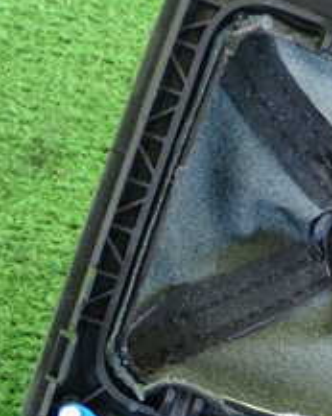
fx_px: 1797
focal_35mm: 146
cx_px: 436
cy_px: 278
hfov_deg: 10.3
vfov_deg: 13.2
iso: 800
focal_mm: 9.65
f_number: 3.3
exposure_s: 1/125
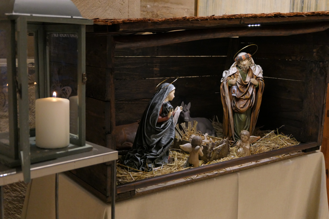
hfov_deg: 46.4
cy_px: 110
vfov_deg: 31.9
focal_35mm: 42
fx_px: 384
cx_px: 164
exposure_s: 1/80
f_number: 3.4
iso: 1600
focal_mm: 15.5
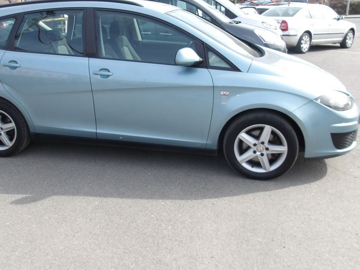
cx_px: 147
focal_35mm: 35
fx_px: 364
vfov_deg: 40.6
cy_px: 113
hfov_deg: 52.3
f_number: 3
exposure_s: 1/476
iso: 100
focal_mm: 4.9
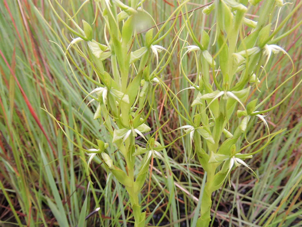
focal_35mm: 24
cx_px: 151
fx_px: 209
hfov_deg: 71.6
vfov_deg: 56.8
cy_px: 114
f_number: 3.3
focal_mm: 4.3
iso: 100
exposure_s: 1/125
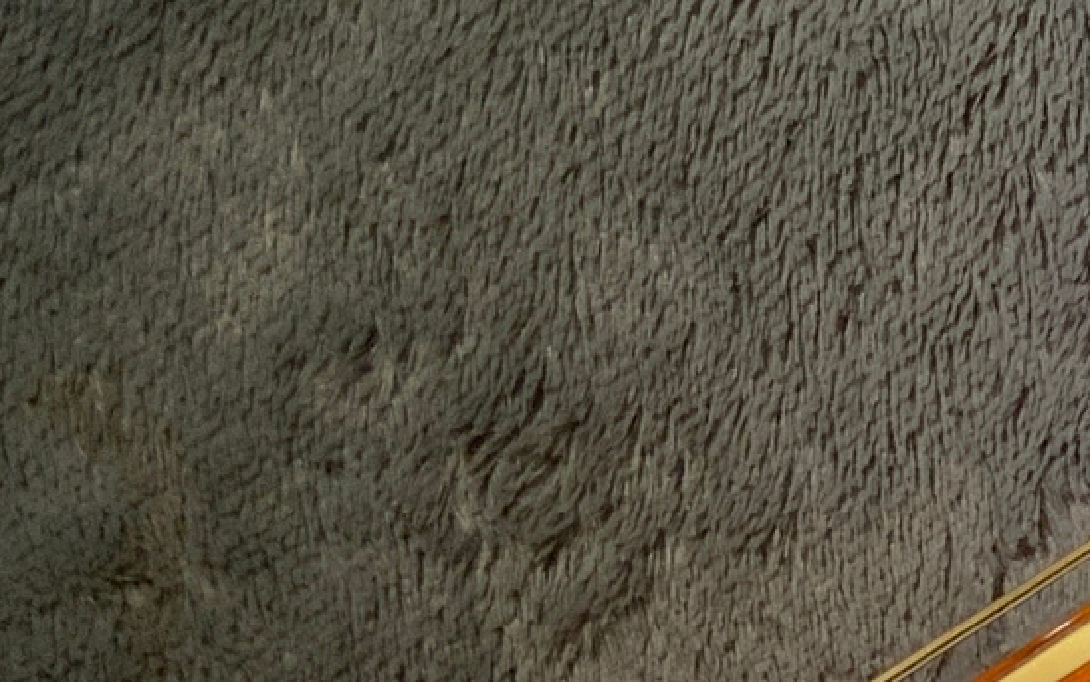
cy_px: 301
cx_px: 2152
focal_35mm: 143
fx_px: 4249
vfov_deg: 9.2
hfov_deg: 12.8
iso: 40
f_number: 1.8
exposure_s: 1/120
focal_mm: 3
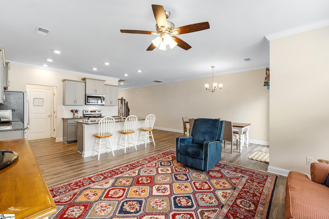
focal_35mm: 16
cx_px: 164
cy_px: 110
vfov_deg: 73.7
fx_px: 146
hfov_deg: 96.7
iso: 250
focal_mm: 16
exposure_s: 1/10
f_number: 9
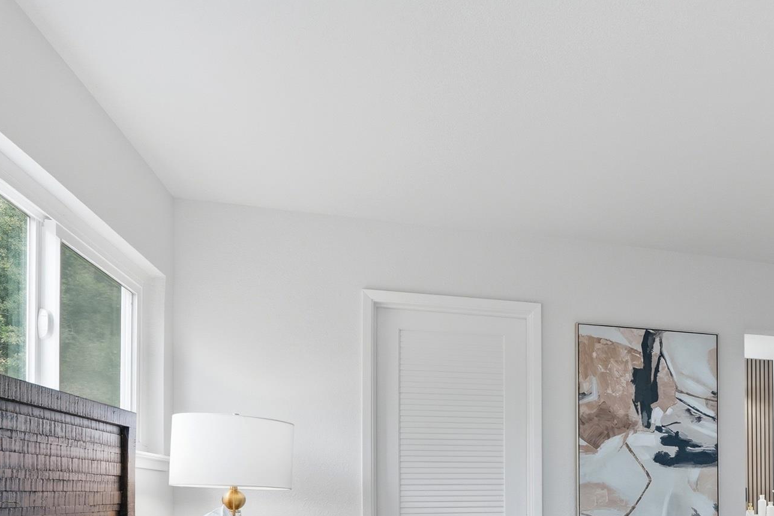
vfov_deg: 38.3
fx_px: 666
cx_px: 656
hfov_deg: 54.6
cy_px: 497
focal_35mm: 31
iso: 250
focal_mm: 16
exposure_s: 1/200
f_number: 9
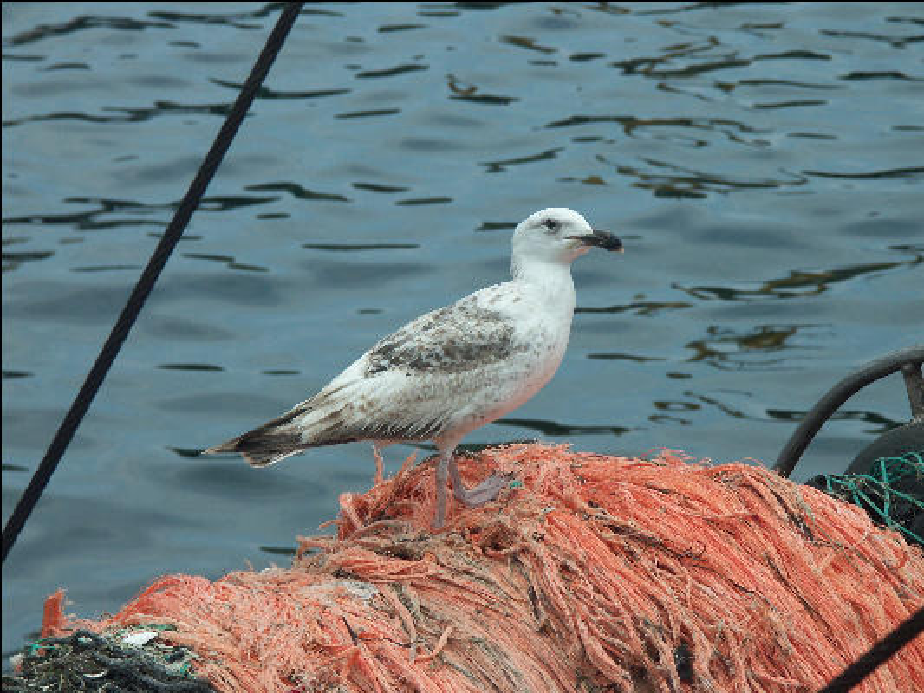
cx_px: 462
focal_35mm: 199
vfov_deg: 7.5
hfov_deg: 9.9
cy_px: 346
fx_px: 5313
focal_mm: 50.27
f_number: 3.5
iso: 100
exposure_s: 1/250
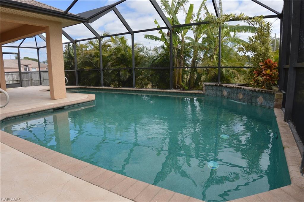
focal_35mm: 22
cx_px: 152
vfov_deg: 56.0
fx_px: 190
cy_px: 101
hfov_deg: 77.4
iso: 200
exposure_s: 1/200
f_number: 8
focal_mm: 15
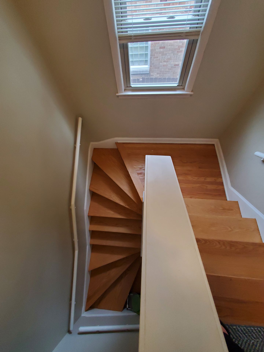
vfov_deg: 106.2
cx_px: 132
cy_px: 176
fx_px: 132
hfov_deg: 89.9
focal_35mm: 13
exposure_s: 1/60
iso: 320
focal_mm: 1.8
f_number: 2.2
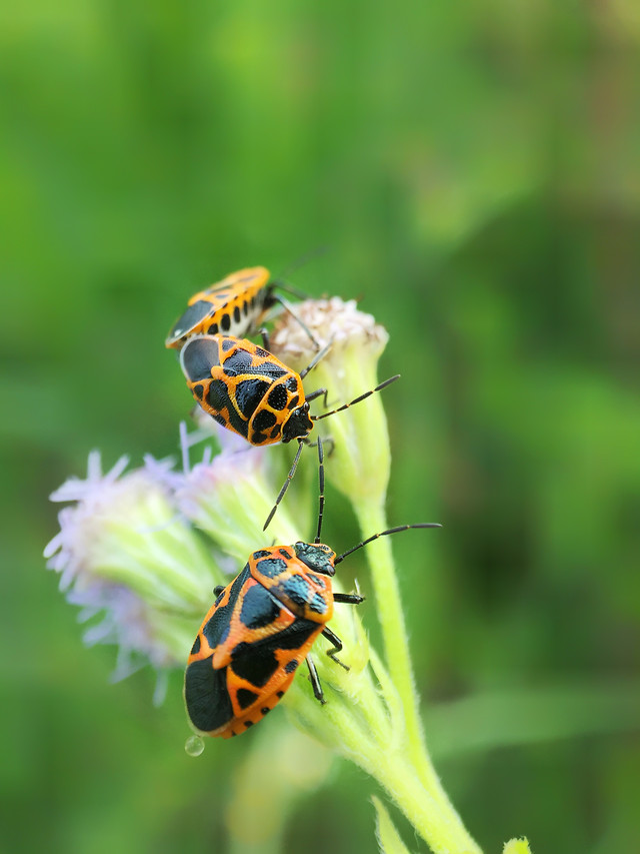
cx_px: 320
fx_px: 715
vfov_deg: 61.7
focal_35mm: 29
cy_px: 427
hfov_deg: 48.2
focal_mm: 4.15
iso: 32
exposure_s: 1/347
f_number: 2.2
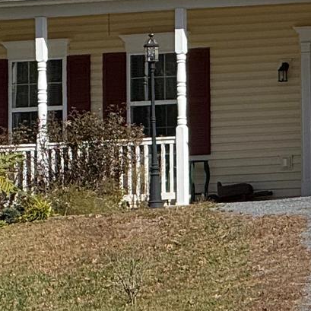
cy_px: -194
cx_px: 557
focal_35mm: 531
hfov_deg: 3.3
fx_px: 5397
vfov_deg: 3.3
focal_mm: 15.66
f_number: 2.8
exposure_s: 1/2933
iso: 50
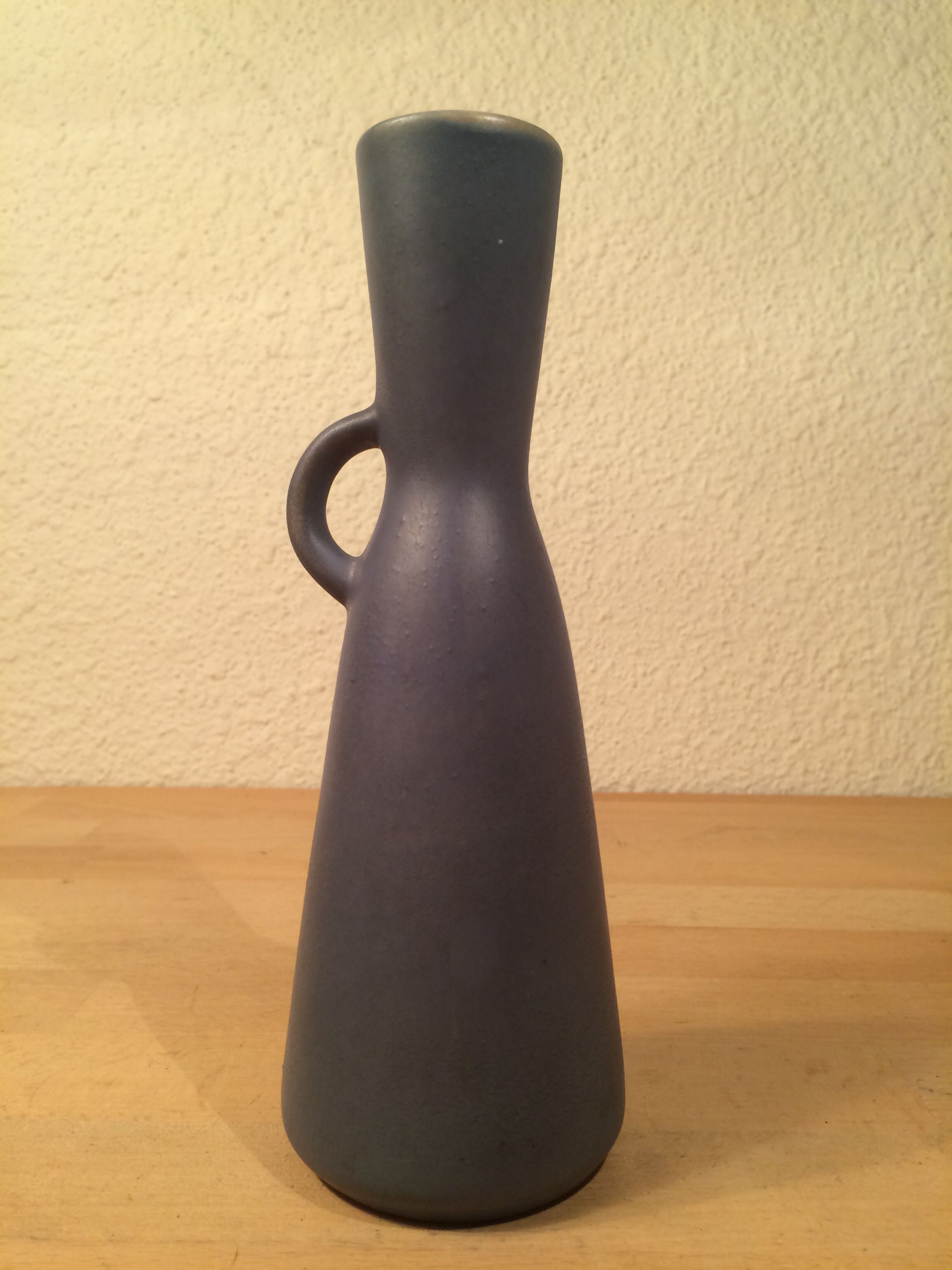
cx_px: 476
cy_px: 635
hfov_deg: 48.2
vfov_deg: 61.7
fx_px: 1063
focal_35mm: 29
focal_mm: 4.15
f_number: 2.2
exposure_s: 1/33
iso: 50
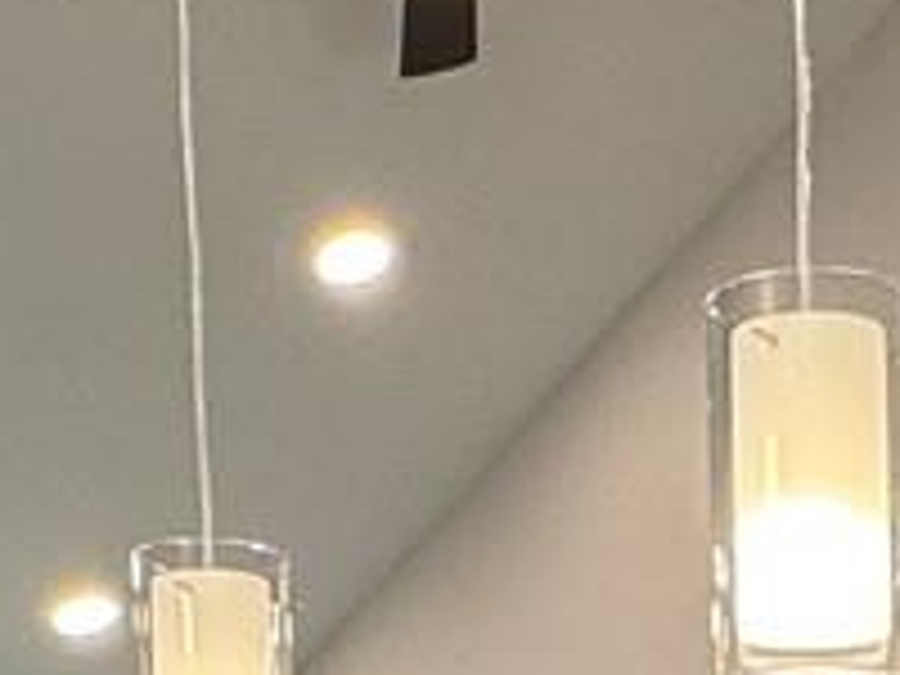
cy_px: 1660
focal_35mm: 112
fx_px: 2912
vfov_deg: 11.0
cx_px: 778
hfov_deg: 17.4
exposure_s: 1/120
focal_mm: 2.22
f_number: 2.2
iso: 100
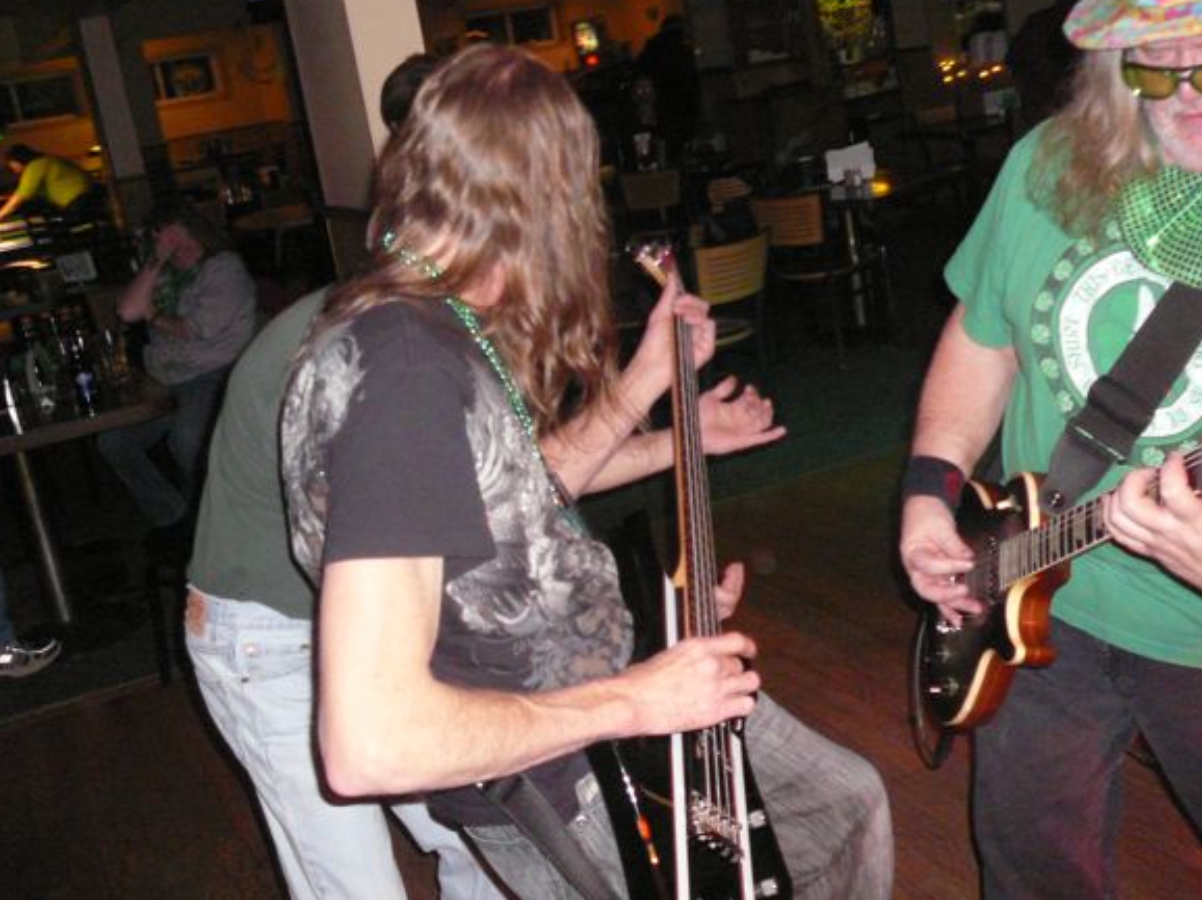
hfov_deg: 46.8
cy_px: 421
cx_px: 653
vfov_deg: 35.9
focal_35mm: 40
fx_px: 1388
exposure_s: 1/30
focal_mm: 5.2
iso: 400
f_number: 2.8
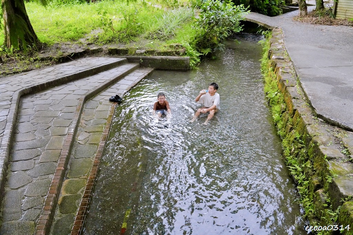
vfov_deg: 42.3
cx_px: 176
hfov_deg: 60.3
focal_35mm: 31
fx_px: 304
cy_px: 118
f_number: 8
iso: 6400
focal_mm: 31
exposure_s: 1/800
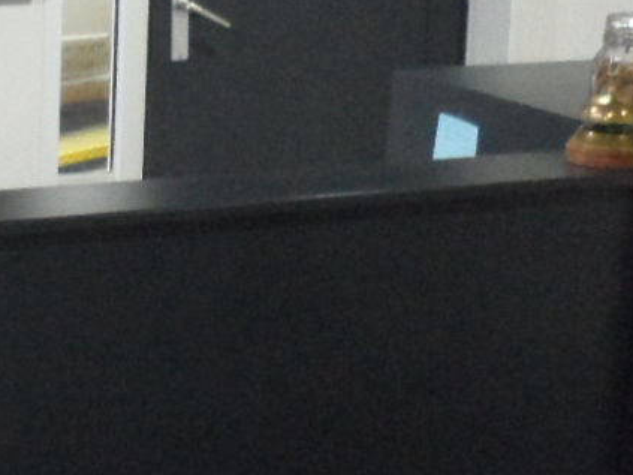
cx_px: -124
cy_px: 235
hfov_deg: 15.6
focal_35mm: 122
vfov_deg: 12.1
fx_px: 2230
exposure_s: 1/20
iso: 400
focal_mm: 4.9
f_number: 3.3
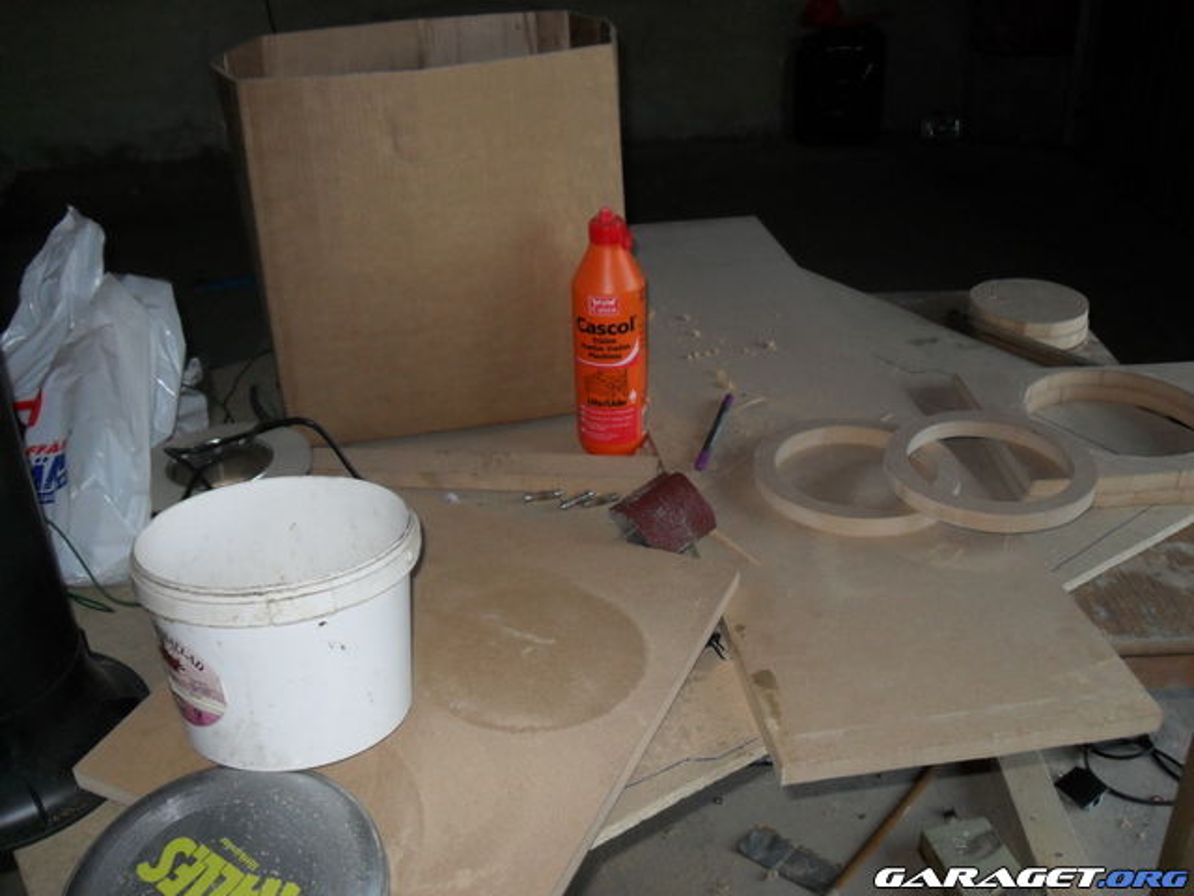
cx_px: 597
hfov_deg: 52.6
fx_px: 1207
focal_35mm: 35
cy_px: 448
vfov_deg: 40.7
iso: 200
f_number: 2.8
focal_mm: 6.2
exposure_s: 1/45
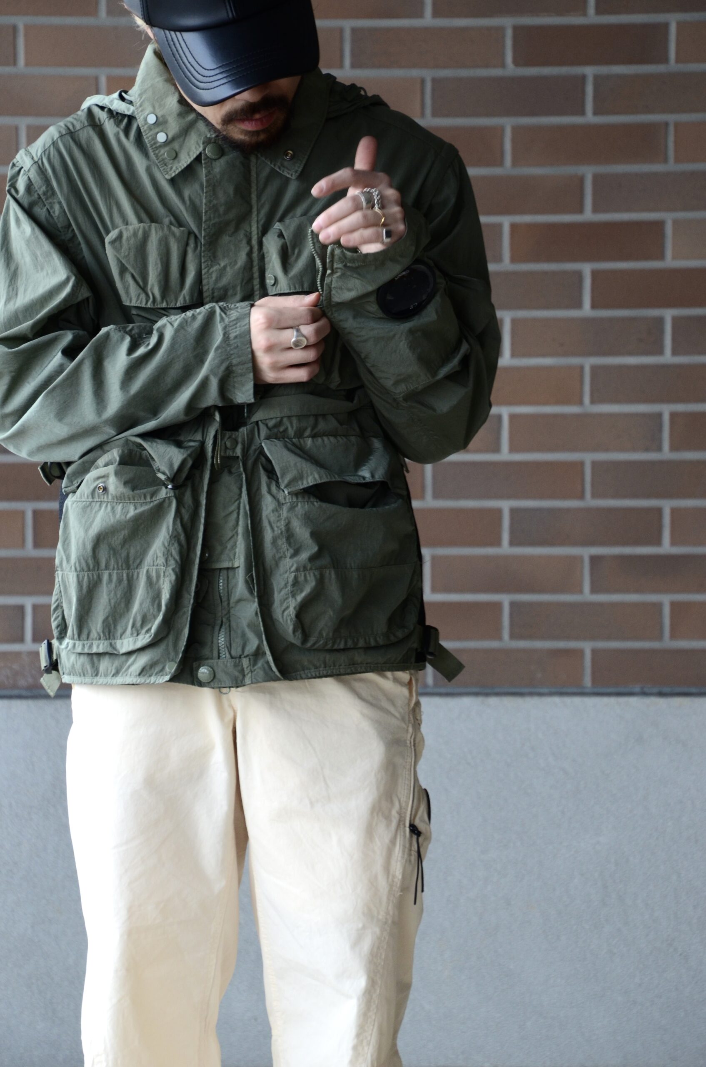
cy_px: 534
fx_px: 4433
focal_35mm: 150
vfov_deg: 13.7
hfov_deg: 9.1
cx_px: 353
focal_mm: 100
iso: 640
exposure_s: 1/100
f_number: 5.6
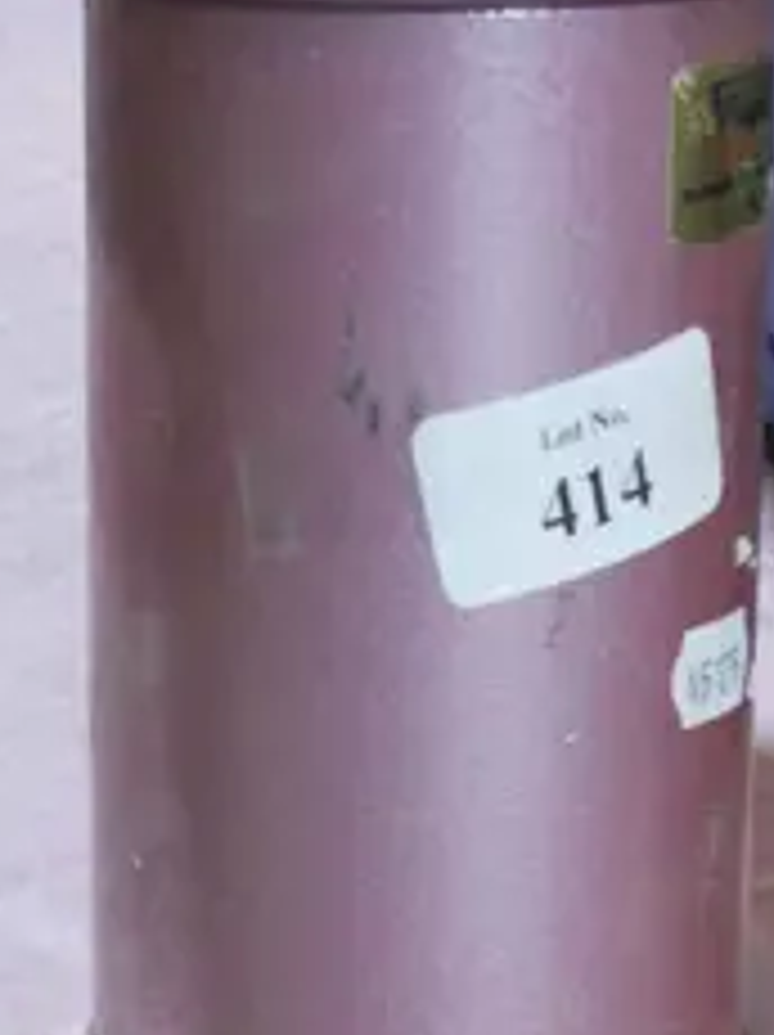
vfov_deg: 8.6
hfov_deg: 6.6
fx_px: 6661
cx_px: 506
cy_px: 1773
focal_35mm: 223
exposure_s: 1/60
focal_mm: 25
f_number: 5.3
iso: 1600
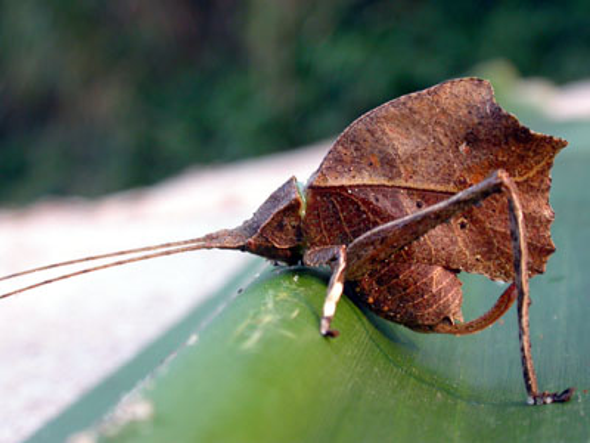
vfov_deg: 18.9
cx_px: 295
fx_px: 1329
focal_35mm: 78
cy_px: 222
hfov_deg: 25.0
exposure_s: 1/66.1
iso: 100
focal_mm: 16.2
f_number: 5
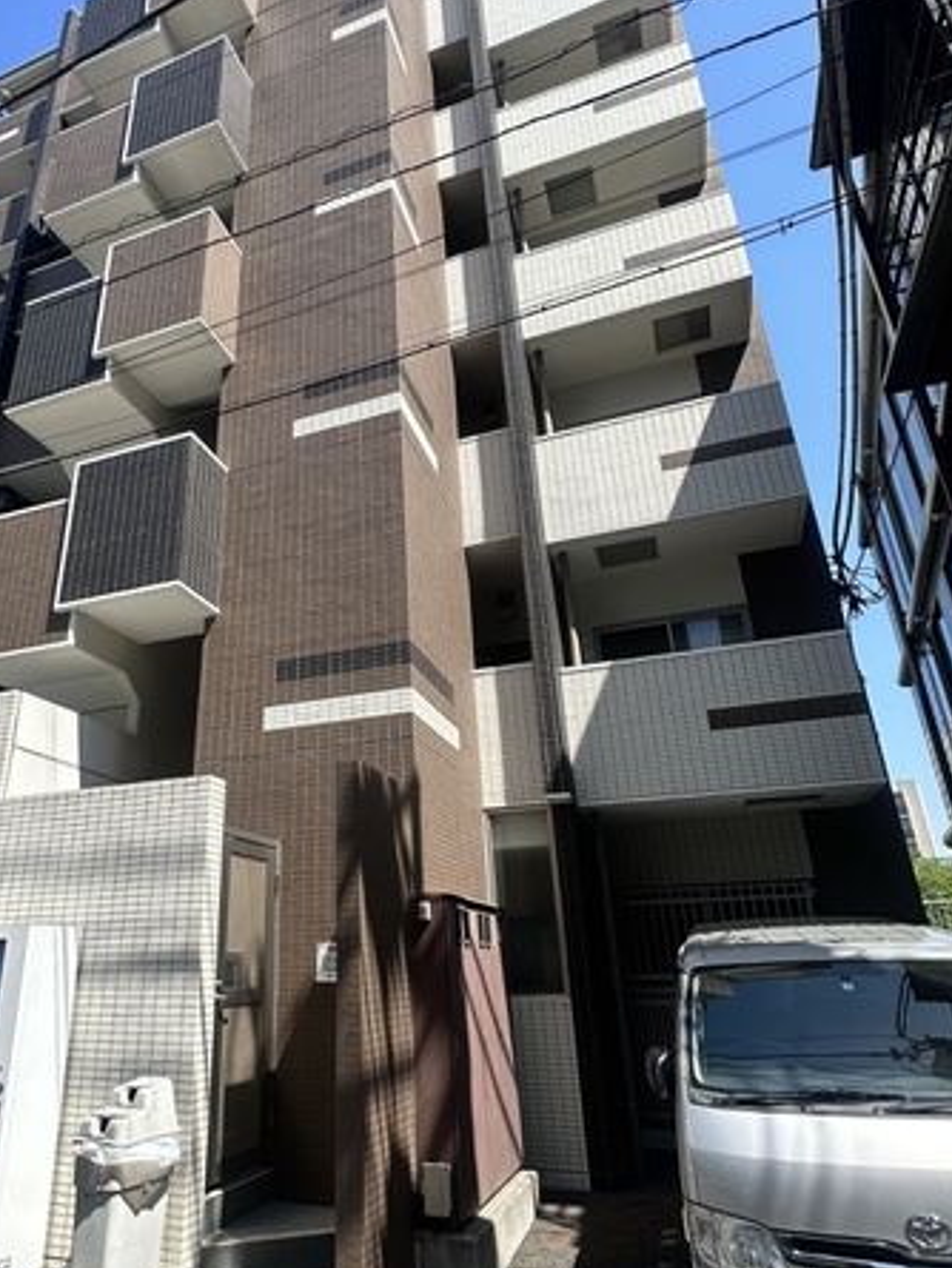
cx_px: 361
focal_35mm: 22
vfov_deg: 76.4
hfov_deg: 60.4
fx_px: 806
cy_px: 618
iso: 50
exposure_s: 1/932
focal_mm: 2.22
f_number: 2.2
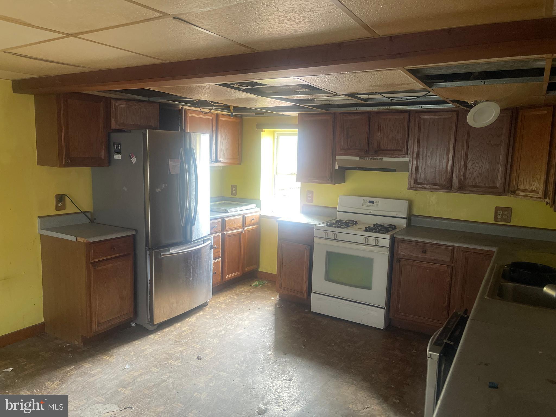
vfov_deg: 54.9
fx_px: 402
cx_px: 278
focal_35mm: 25
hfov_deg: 69.4
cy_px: 208
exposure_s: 1/60
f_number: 1.6
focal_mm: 5.1
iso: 250
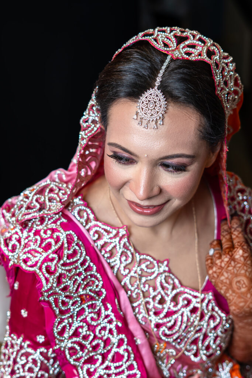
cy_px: 189
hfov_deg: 18.2
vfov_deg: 27.0
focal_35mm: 75
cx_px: 126
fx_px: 787
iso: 100
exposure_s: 1/200
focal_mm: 50
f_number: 2.5
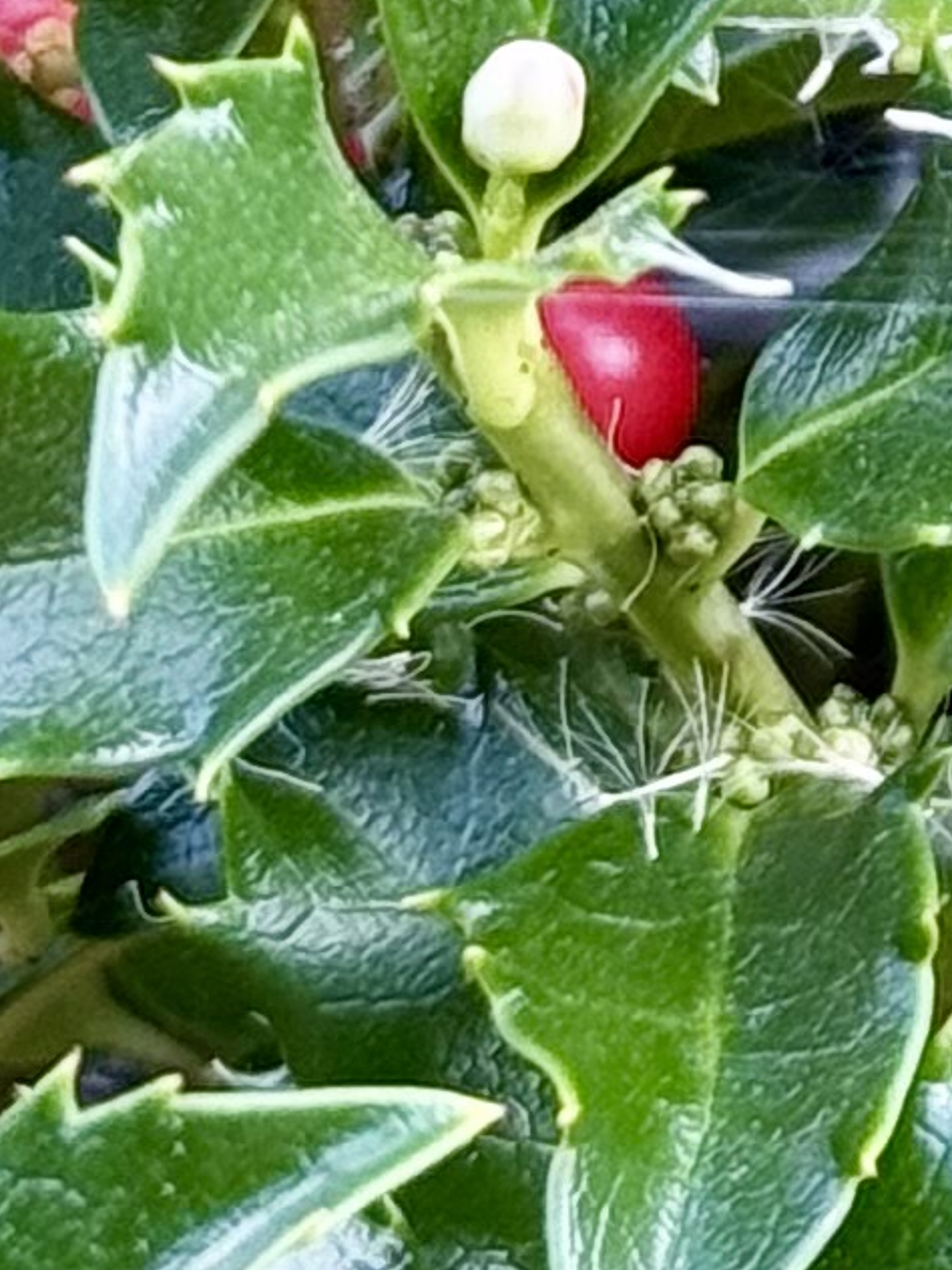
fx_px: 11221
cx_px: 2892
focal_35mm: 306
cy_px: -914
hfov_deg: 4.6
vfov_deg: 6.4
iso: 100
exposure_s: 1/60
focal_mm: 6.76
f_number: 1.78
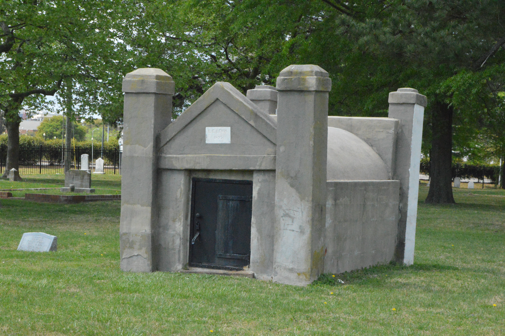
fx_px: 1156
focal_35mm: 82
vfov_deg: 16.5
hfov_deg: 24.6
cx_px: 252
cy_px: 168
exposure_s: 1/2000
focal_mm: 55
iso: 6400
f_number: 22
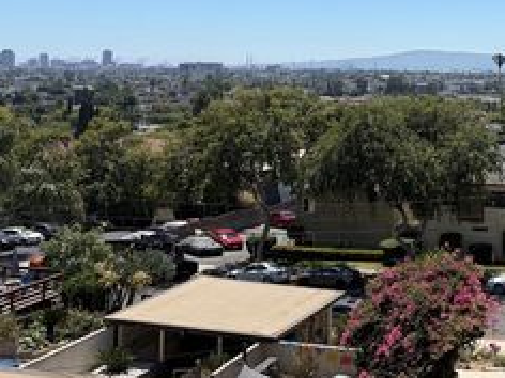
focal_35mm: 55
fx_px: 802
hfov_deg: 33.0
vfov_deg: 25.7
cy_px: 35
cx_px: 462
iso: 50
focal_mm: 5.96
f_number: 1.6
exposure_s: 1/4065
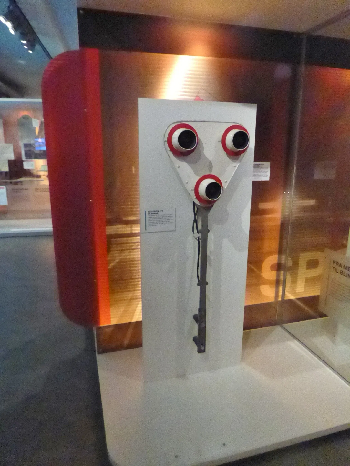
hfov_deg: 54.9
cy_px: 233
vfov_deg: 69.4
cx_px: 175
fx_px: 337
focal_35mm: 25
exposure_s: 1/60
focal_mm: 4.3
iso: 3200
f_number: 3.3
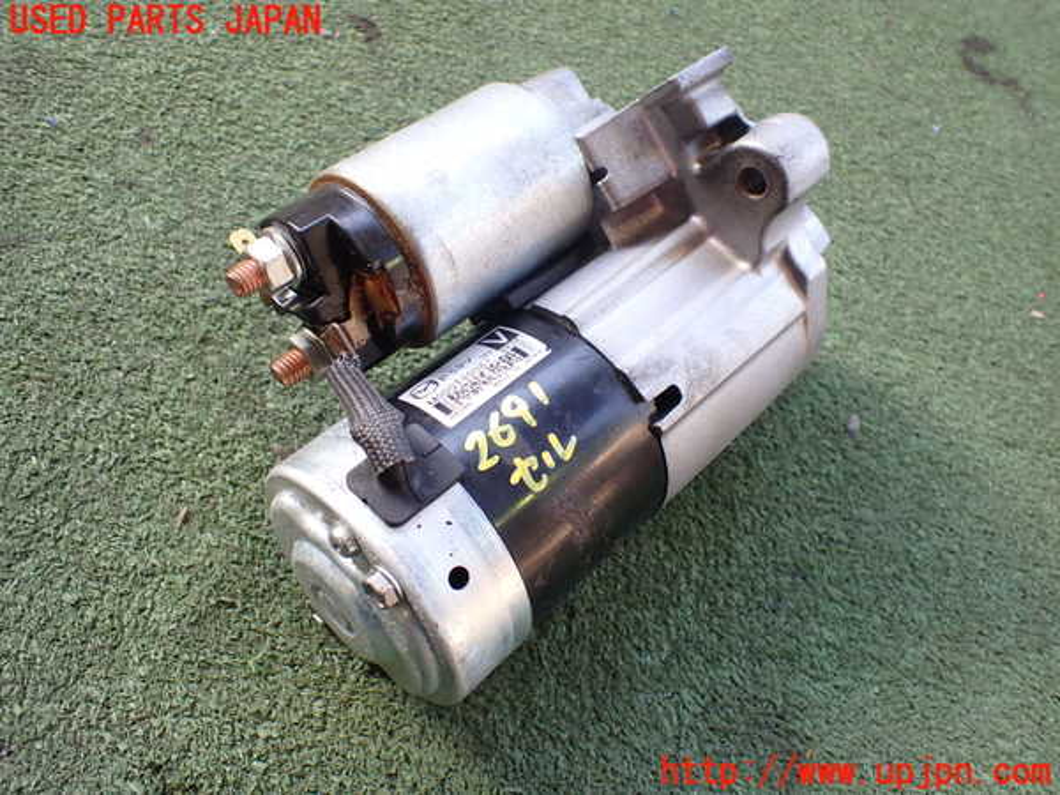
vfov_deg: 46.8
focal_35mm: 30
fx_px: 919
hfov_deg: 60.0
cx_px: 530
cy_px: 398
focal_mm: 5.4
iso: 200
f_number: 2.3
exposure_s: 1/125
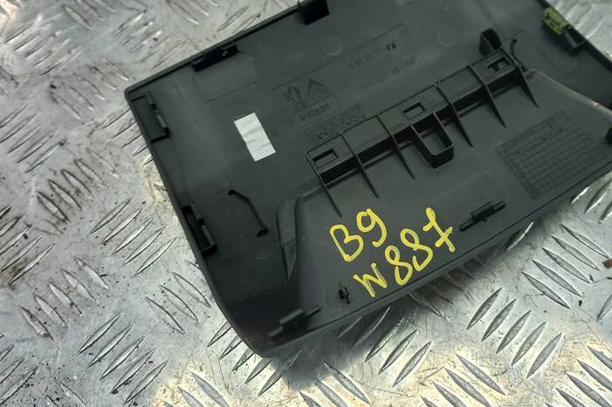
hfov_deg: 50.5
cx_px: 356
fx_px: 646
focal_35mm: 38
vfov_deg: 34.8
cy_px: 151
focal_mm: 4.6
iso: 50
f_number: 1.8
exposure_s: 1/50
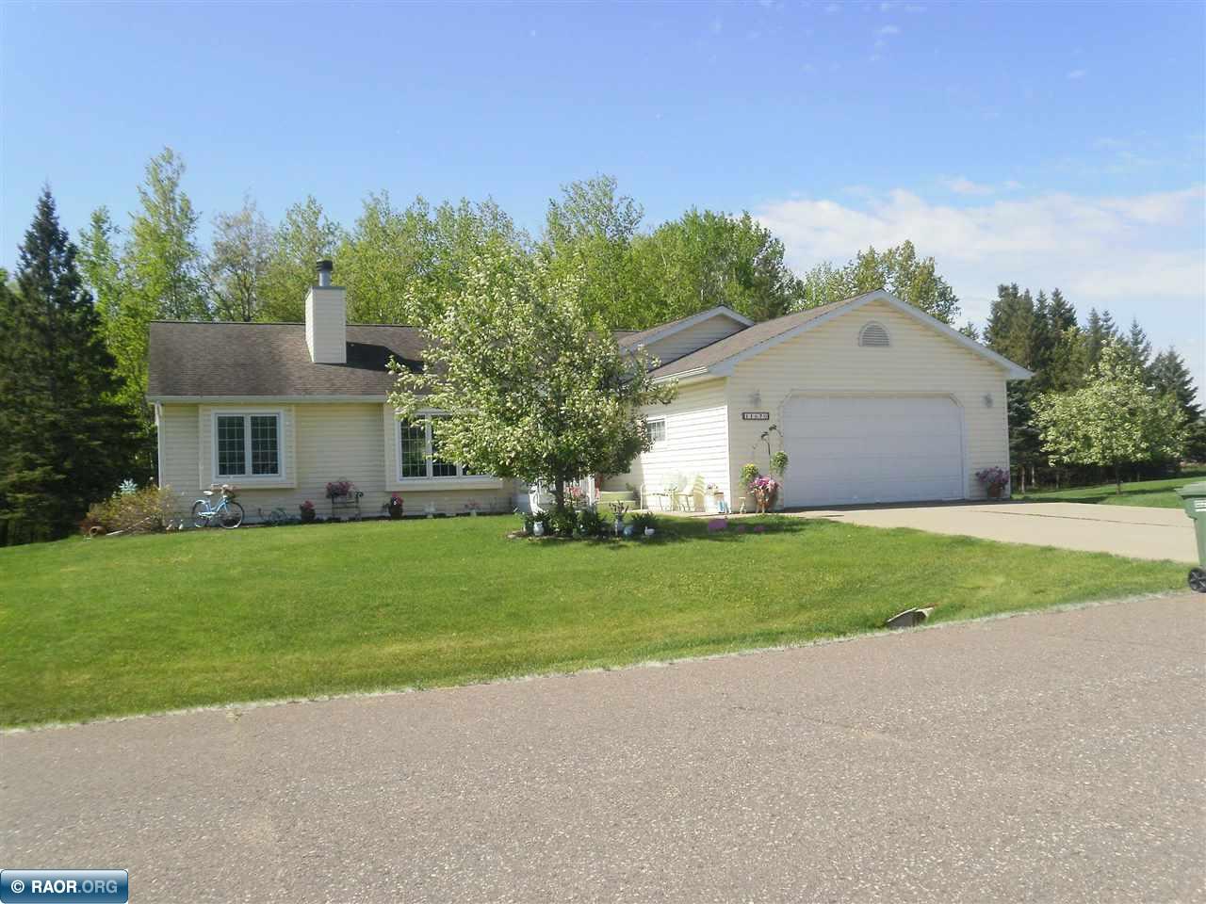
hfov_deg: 58.4
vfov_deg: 45.4
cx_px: 603
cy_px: 452
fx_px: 1080
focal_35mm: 31
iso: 100
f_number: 8.5
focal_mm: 5.45
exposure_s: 1/200
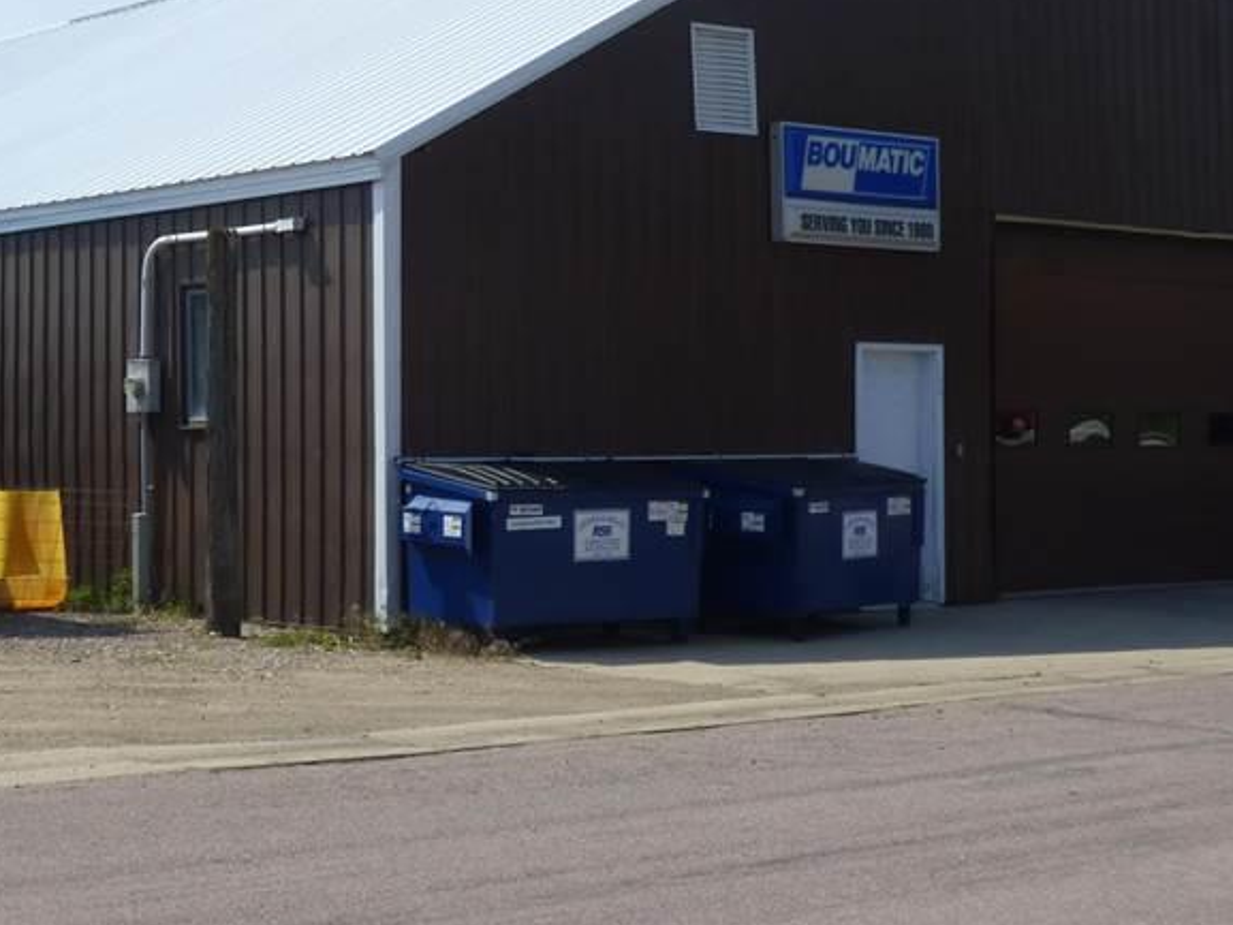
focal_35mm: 71
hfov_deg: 26.9
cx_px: 261
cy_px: 395
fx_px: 2530
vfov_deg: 20.7
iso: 100
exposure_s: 1/1600
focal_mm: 5.53
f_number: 3.3
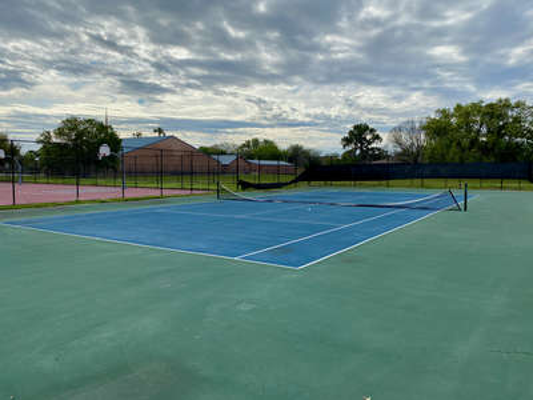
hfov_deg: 67.3
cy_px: 200
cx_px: 266
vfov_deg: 53.1
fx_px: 400
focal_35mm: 26
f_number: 1.8
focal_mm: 4.25
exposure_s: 1/3731
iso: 32
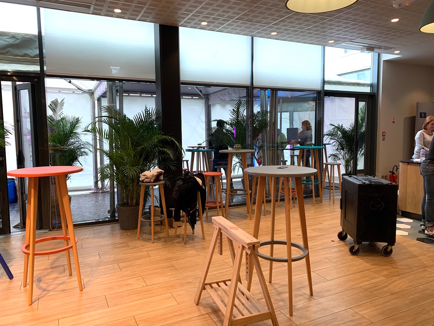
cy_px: 163
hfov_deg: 67.3
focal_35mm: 26
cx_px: 217
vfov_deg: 53.1
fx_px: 326
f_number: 1.8
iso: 100
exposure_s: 1/50
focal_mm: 4.25
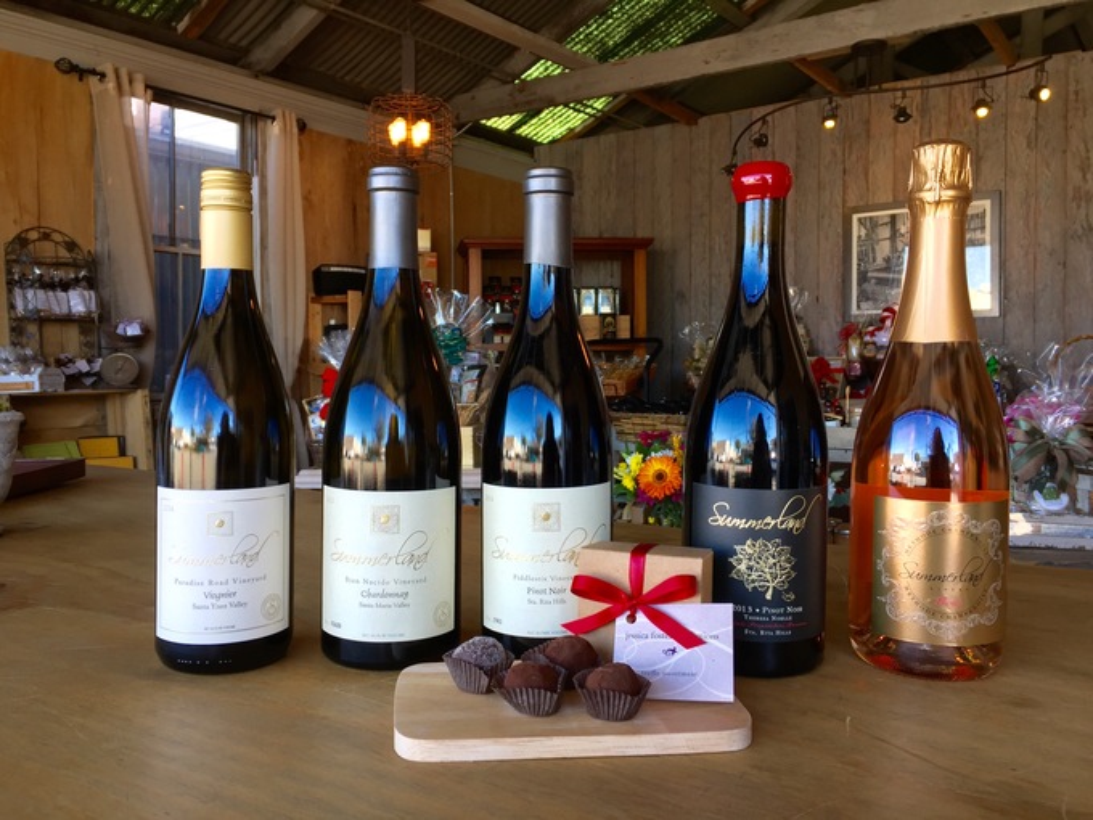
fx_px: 916
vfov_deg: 48.2
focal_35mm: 29
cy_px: 410
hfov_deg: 61.7
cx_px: 546
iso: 32
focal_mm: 4.15
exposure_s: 1/60
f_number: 2.2
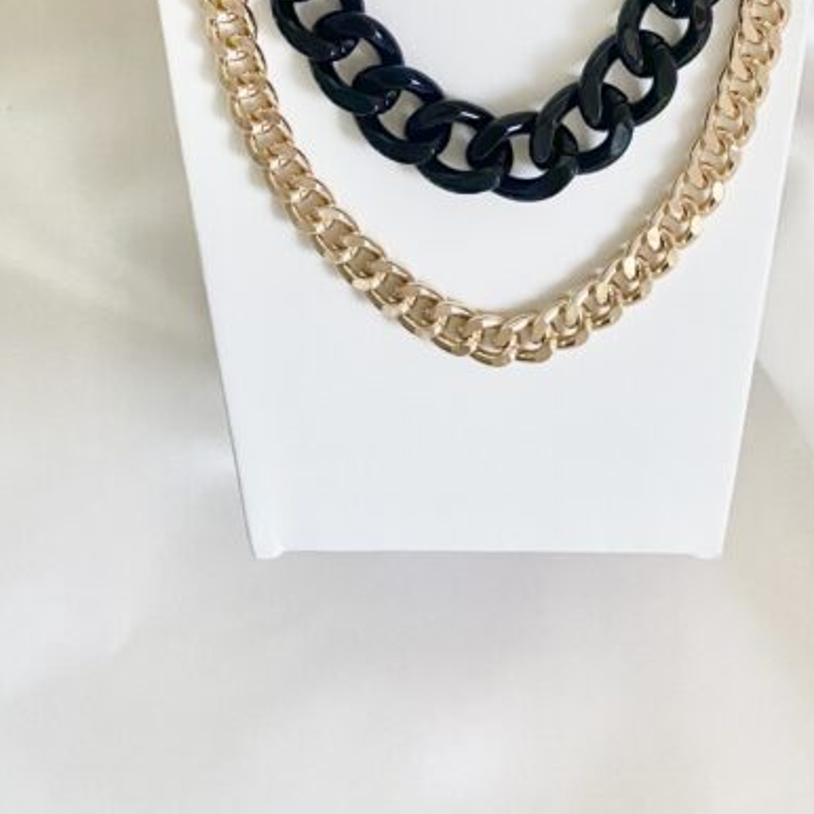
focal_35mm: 61
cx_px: 418
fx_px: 1623
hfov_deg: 28.2
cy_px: -80
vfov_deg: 26.0
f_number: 1.8
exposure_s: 1/60
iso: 400
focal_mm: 4.25
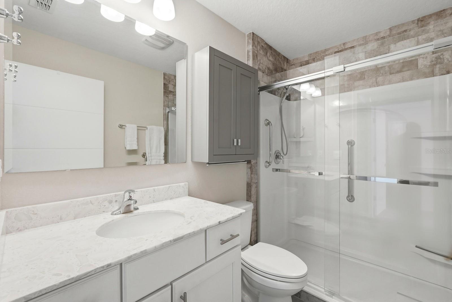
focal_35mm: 16
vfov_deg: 72.1
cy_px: 151
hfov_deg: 95.0
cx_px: 226
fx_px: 207
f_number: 8
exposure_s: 1/800
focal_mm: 16.5
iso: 2500
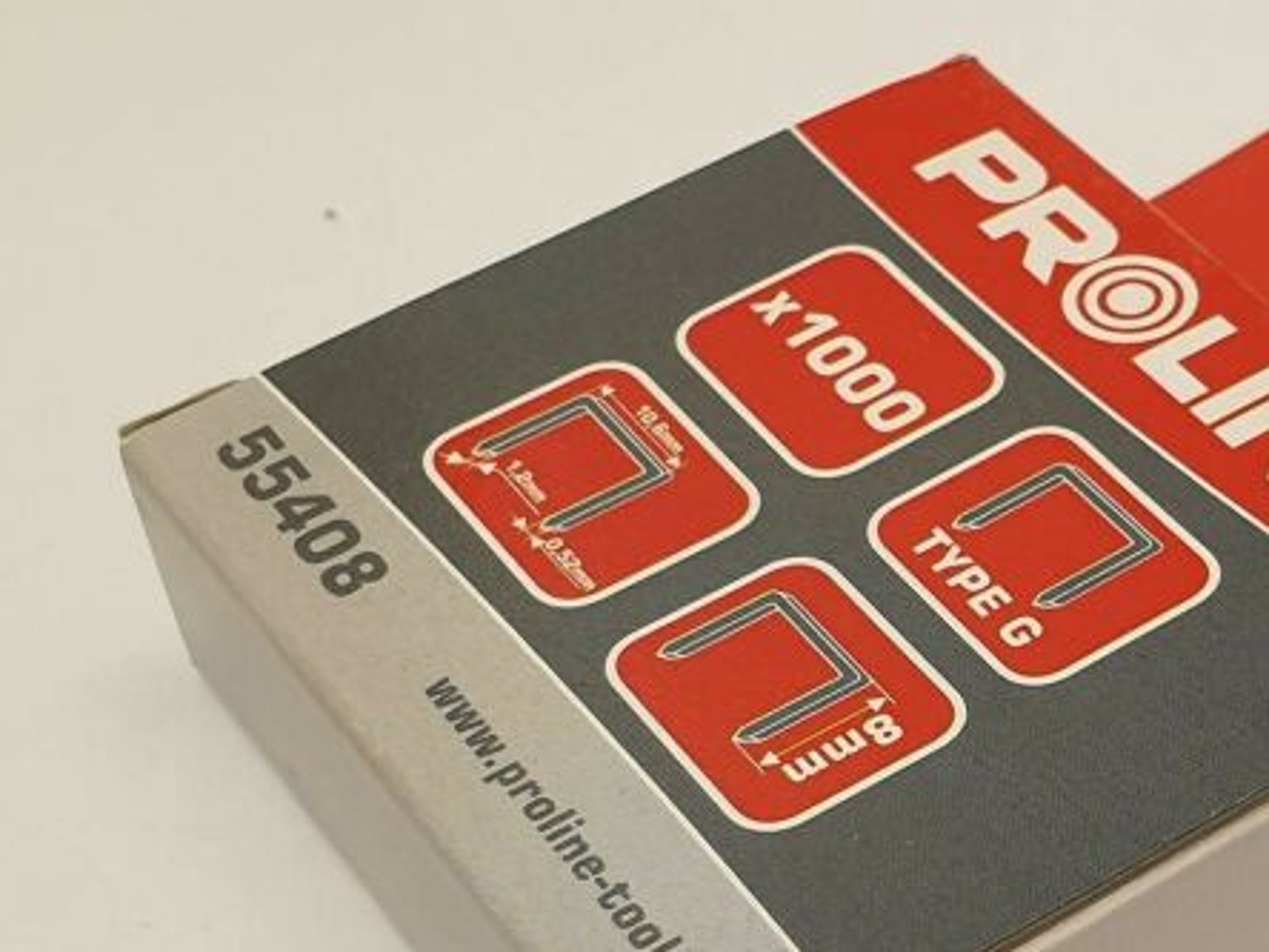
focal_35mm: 45
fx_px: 1650
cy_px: 659
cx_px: 1043
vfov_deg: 31.8
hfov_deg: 40.1
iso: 100
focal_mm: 4.3
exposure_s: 1/50
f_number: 2.4
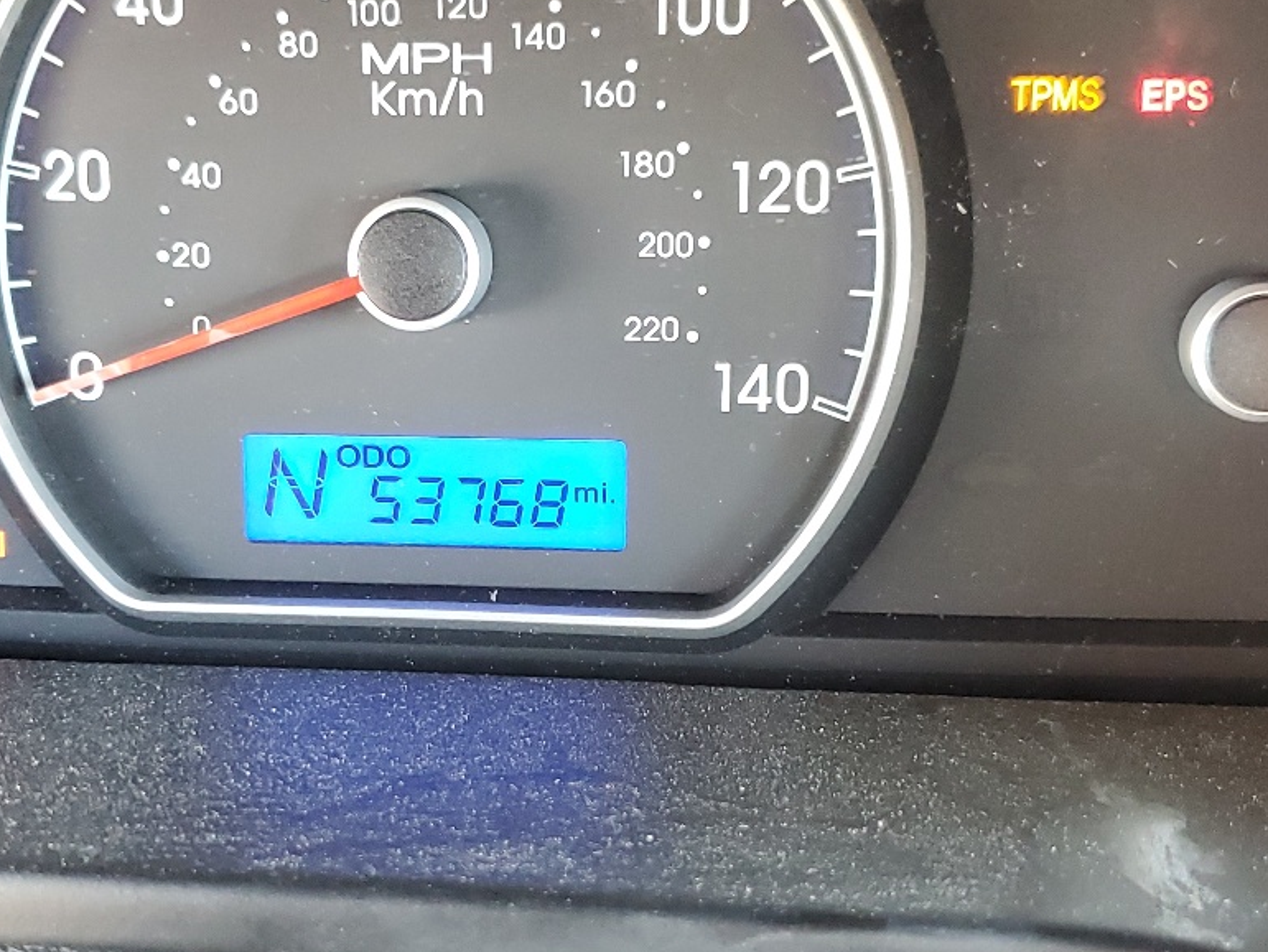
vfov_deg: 27.0
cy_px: 427
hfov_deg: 35.4
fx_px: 1979
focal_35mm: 54
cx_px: 520
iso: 321
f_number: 1.5
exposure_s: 1/60.2
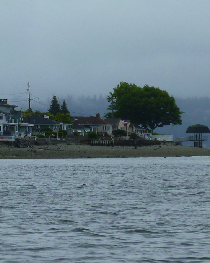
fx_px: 3534
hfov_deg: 3.4
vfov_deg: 4.3
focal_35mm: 455
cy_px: 102
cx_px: 40
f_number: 5.9
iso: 80
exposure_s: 1/125
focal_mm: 36
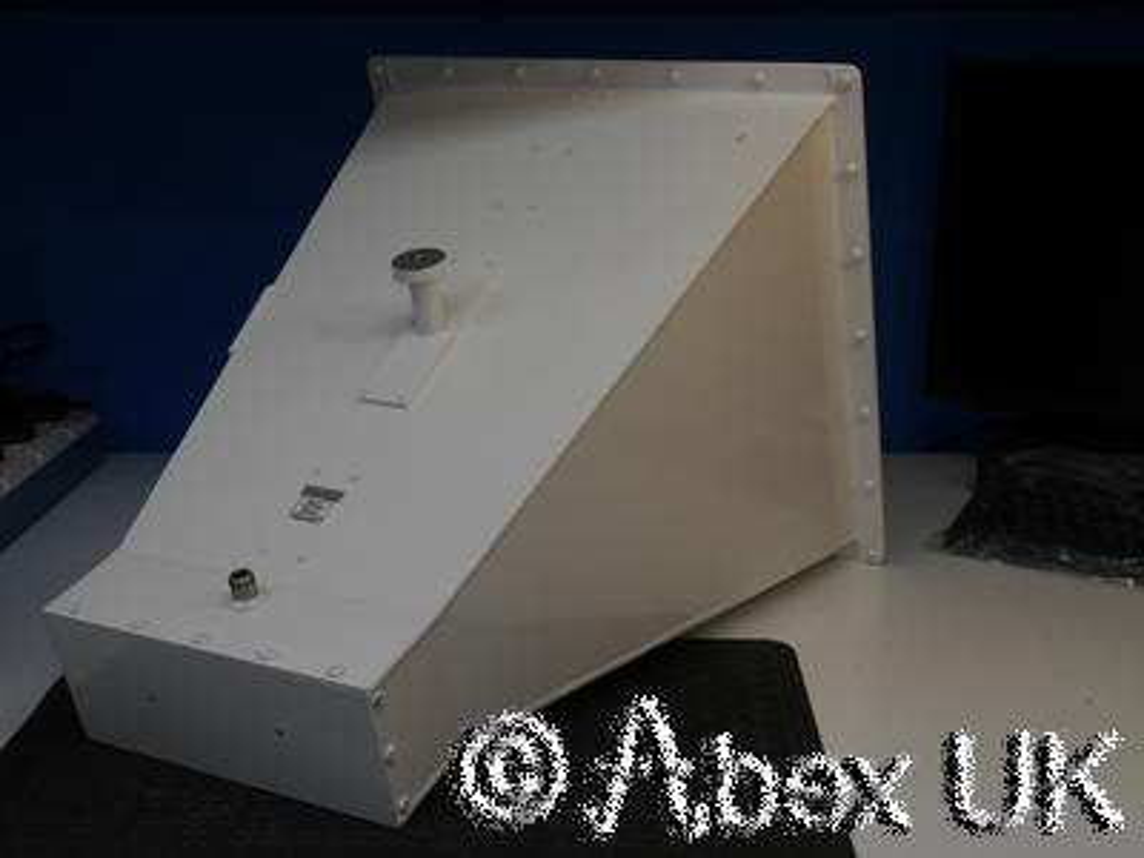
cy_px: 429
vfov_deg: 30.3
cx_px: 572
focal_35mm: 48
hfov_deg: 39.7
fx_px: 1586
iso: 400
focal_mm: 24
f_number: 7.1
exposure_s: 1/60
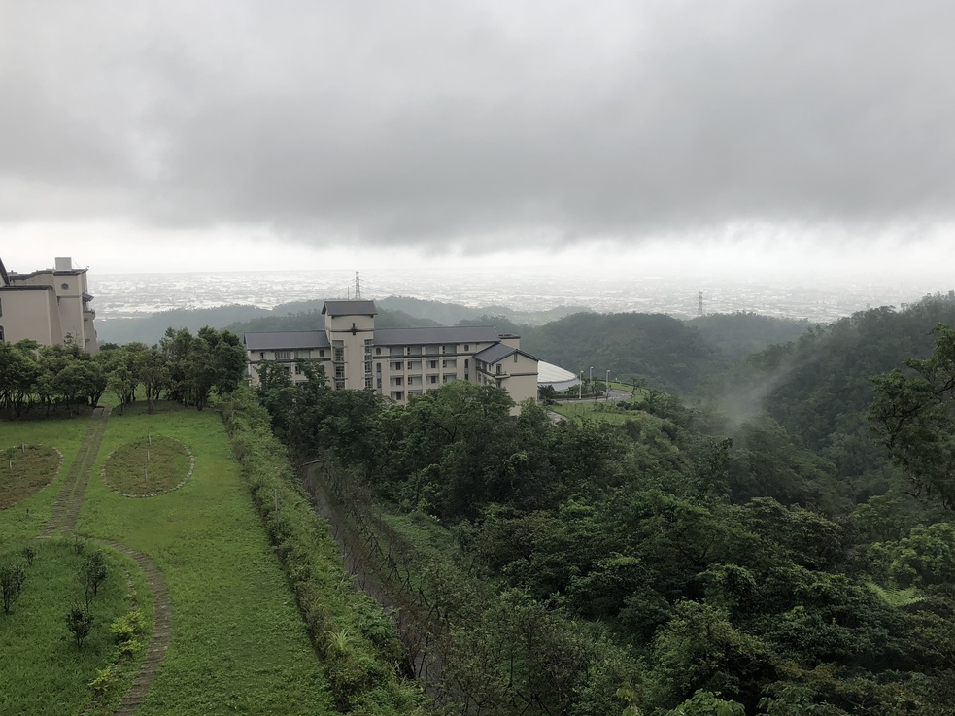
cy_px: 394
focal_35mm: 34
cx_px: 529
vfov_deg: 41.7
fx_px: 938
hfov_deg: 53.9
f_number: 1.8
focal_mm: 3.99
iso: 20
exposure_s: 1/138
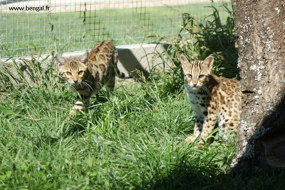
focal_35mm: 120
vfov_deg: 11.4
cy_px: 95
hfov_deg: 17.1
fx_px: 949
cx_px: 142
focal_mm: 80
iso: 100
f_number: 8
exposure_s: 1/160
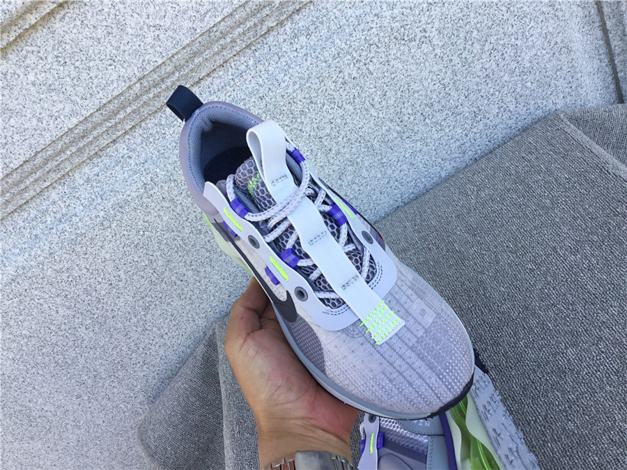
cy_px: 235
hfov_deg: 58.4
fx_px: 562
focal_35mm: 31
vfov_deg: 45.4
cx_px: 314
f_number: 2.4
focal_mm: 3.3
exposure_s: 1/259
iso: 25
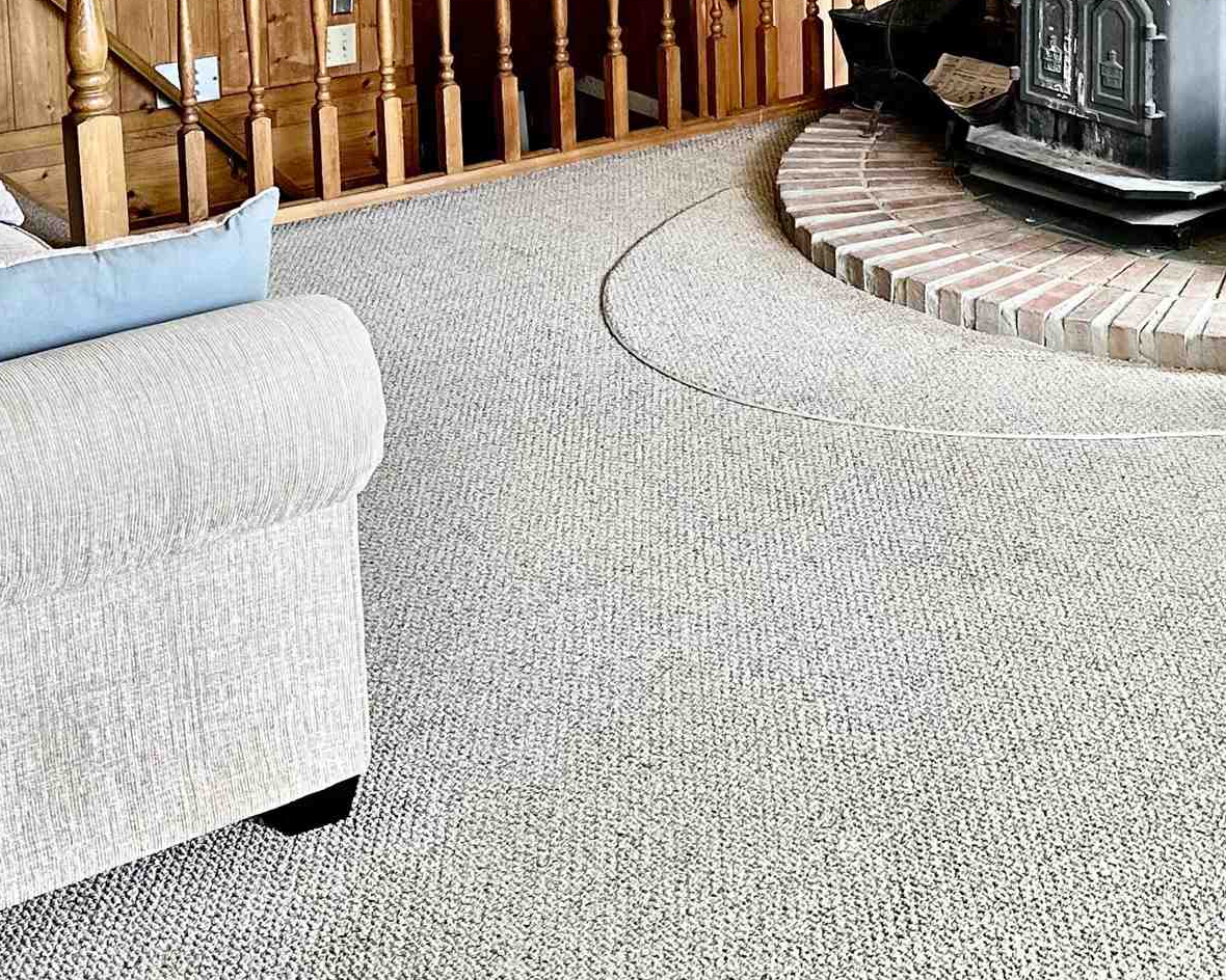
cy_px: -99
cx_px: 929
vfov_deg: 23.4
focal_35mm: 61
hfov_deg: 30.4
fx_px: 2213
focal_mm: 6.86
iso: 160
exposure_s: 1/121
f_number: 1.78
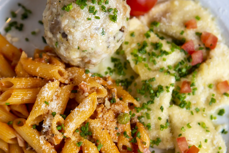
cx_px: 96
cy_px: 81
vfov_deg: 12.6
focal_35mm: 109
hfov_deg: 18.7
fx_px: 694
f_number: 6.3
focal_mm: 86
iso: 320
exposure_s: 1/60
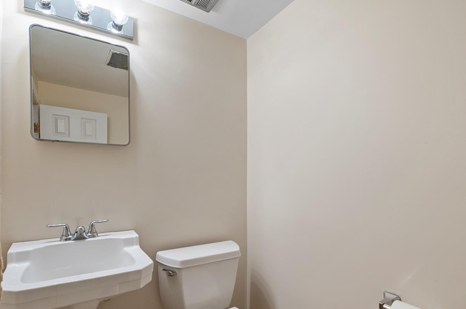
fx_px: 246
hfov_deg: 86.9
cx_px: 228
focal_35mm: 19
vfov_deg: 63.8
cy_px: 186
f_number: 8
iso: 500
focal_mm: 15
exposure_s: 1/10
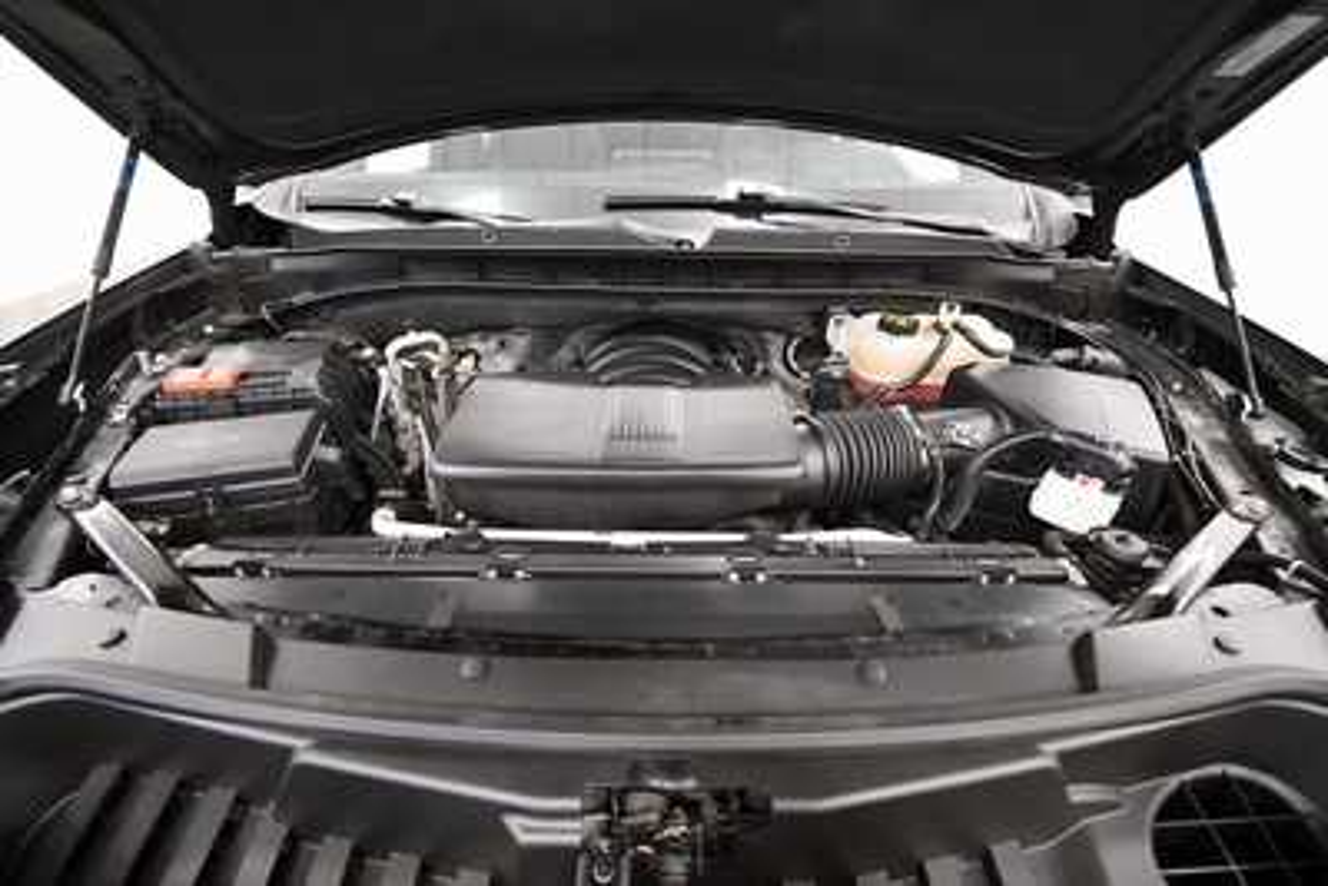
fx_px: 554
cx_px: 664
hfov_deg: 100.4
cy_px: 443
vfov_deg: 77.4
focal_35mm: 15
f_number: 4.5
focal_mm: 10
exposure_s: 1/100
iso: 3200
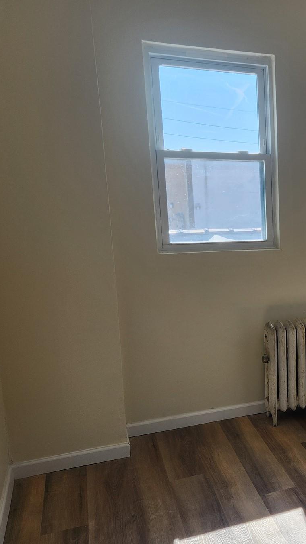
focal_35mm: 38
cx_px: 358
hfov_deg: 27.8
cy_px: 288
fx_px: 548
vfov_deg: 52.7
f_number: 1.8
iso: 20
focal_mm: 5.4
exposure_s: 1/301
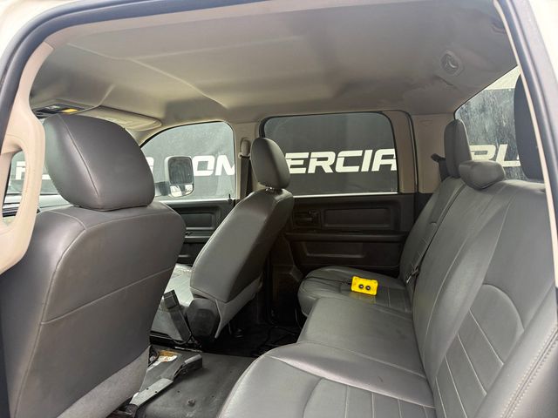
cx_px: 279
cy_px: 209
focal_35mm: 24
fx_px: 387
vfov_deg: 56.8
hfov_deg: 71.6
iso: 200
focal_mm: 6.76
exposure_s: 1/120
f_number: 1.78
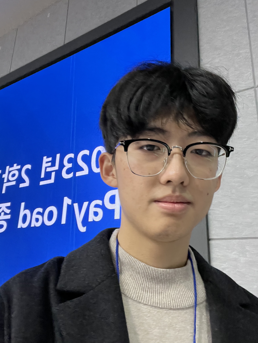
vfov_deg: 60.0
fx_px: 298
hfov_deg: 46.8
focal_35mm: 30
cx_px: 129
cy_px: 172
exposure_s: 1/40
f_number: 2.2
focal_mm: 2.71
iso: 320
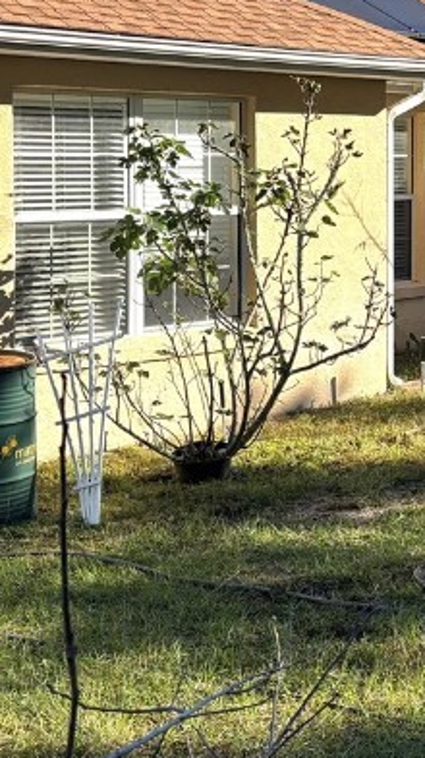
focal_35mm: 74
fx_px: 1485
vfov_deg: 28.3
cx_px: 468
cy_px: 207
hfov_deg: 15.8
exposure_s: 1/2242
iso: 50
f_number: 1.6
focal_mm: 5.96
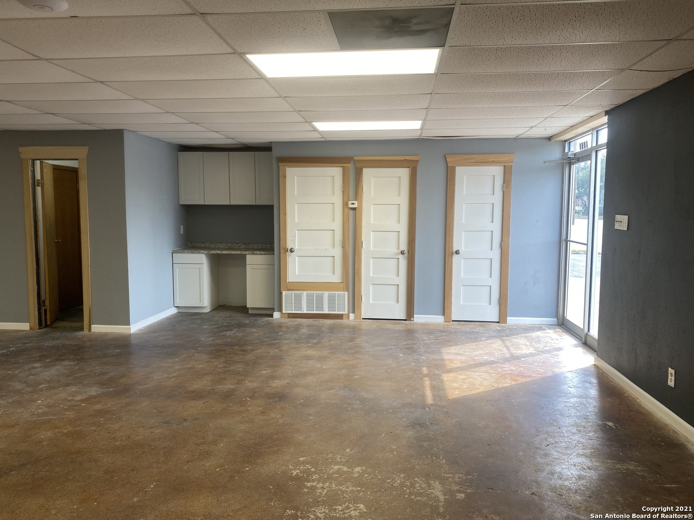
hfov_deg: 67.3
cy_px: 260
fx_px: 521
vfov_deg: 53.1
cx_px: 347
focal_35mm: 26
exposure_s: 1/117
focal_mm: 4.25
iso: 40
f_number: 1.8
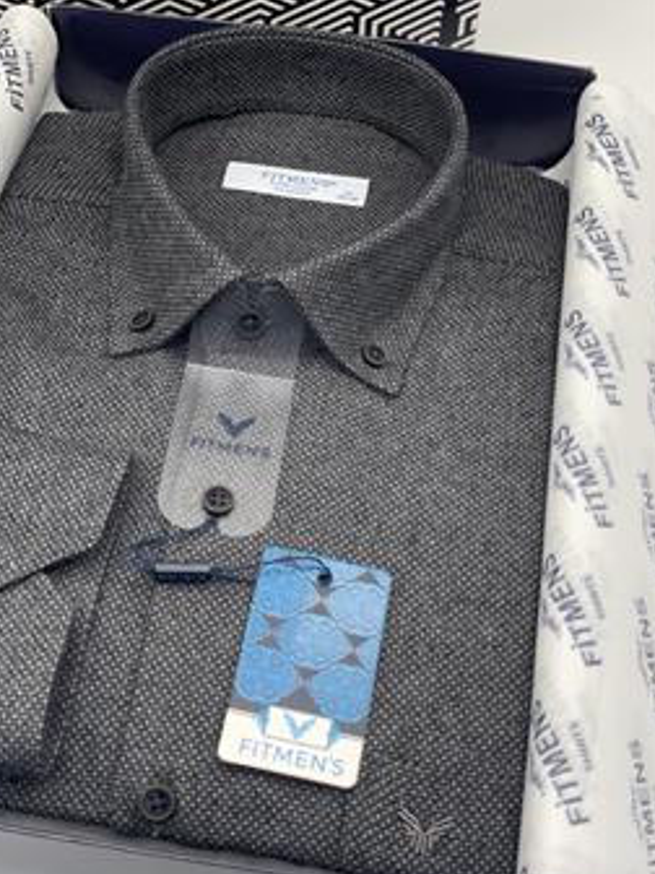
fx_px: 1615
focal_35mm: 64
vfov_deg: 30.3
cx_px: 260
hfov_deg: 22.9
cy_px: 402
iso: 25
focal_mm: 6
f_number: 2
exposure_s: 1/122
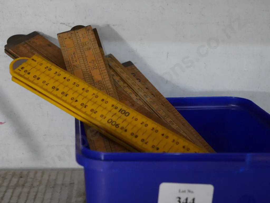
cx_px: 135
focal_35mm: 62
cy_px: 102
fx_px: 484
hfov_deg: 31.2
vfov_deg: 23.7
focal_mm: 31
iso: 3200
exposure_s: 1/50
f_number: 5.4
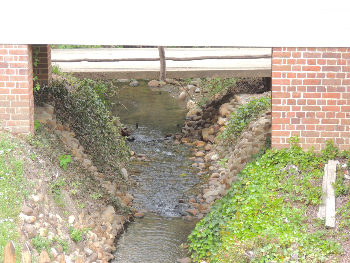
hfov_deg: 12.7
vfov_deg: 9.6
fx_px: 1567
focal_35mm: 155
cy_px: 132
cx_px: 175
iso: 220
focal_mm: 27.6
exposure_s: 1/125
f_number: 4.4
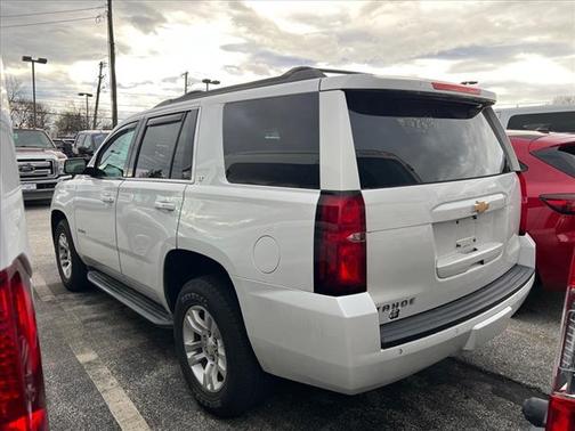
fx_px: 432
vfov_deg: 53.1
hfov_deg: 67.3
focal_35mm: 26
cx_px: 288
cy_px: 216
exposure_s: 1/247
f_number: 1.5
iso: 40
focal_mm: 5.7
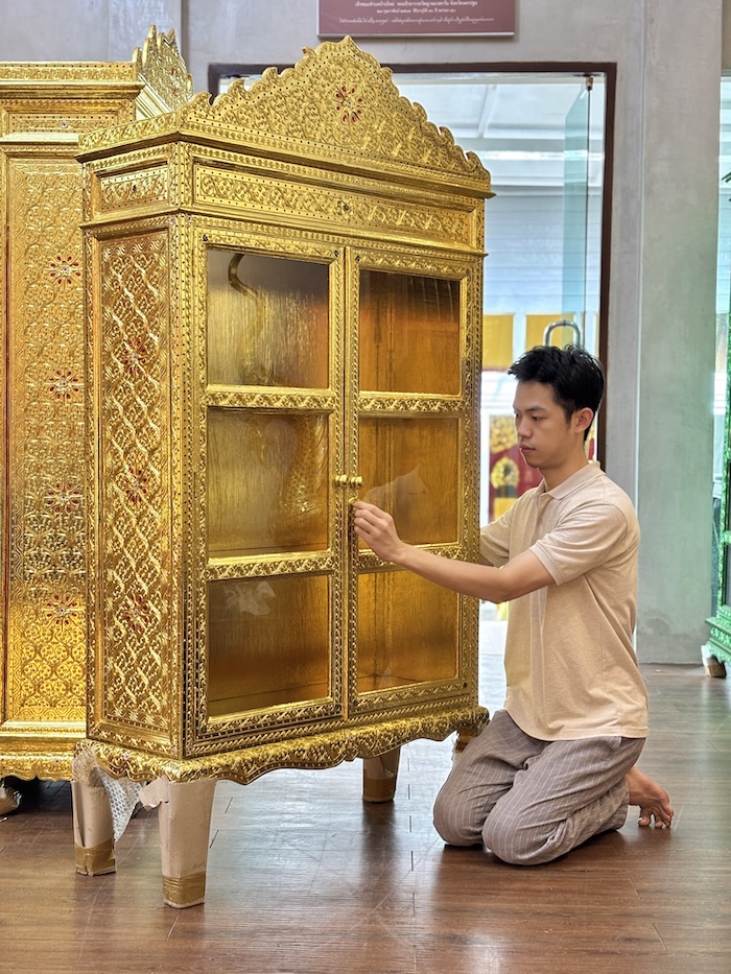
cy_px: 487
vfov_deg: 36.8
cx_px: 366
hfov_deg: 28.0
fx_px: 1464
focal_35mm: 52
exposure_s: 1/33
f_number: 1.6
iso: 160
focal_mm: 5.96
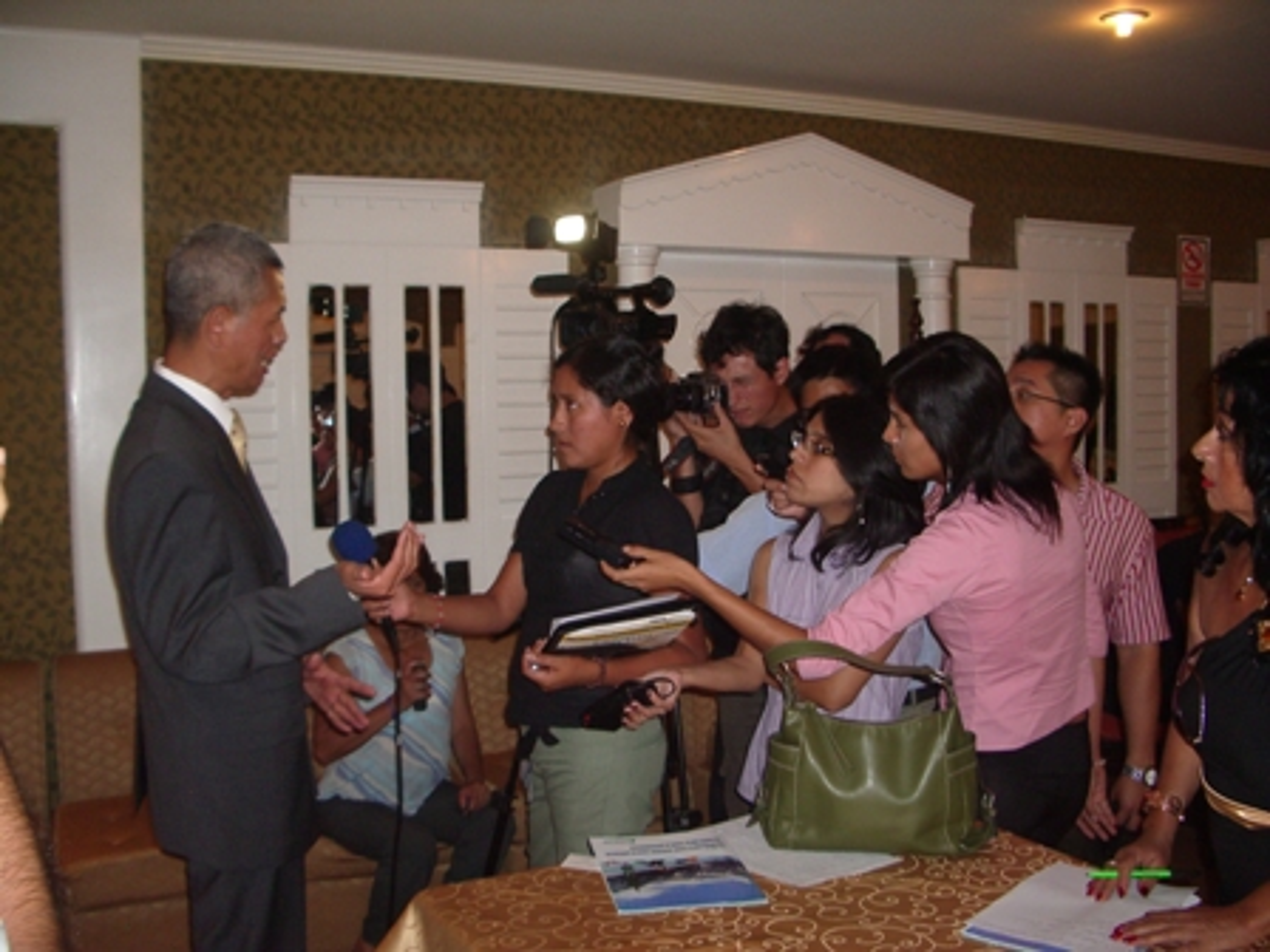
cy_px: 476
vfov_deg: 40.7
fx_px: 1284
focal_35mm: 35
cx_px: 635
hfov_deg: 52.6
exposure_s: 1/60
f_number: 2.6
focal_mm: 5.8
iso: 200
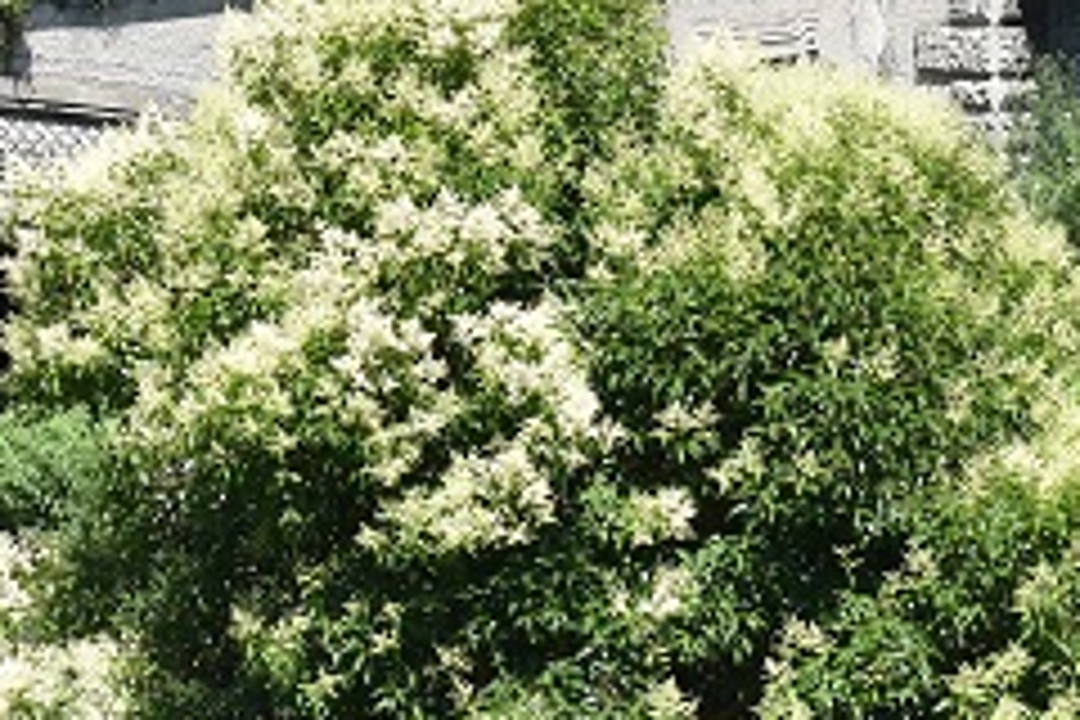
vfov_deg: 5.3
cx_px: 58
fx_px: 7769
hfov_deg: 7.9
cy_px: 0
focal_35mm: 259
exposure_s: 1/320
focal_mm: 46
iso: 200
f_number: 9
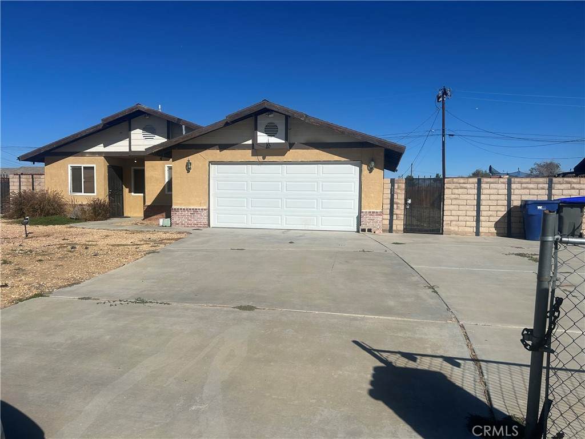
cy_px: 220
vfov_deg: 53.1
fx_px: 439
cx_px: 292
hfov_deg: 67.3
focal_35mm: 26
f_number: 1.5
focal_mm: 5.7
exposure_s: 1/10309
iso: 50
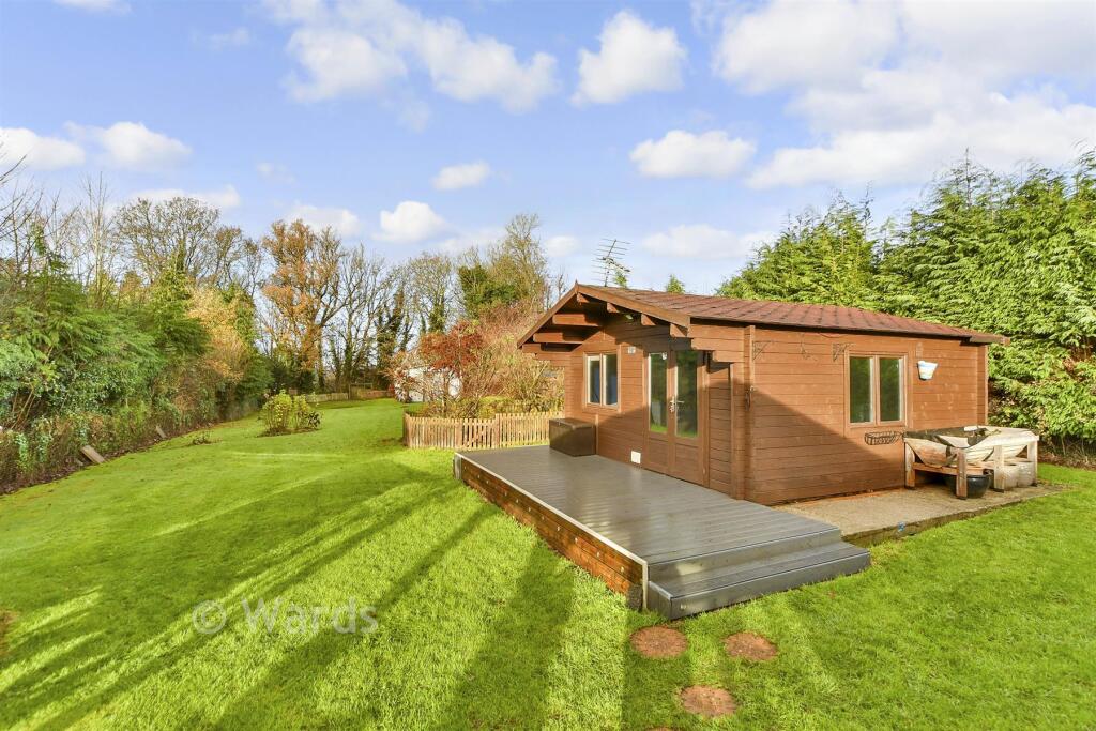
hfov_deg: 100.4
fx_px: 457
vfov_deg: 77.3
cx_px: 548
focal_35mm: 15
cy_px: 366
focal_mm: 10
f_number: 8
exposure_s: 1/250
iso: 640
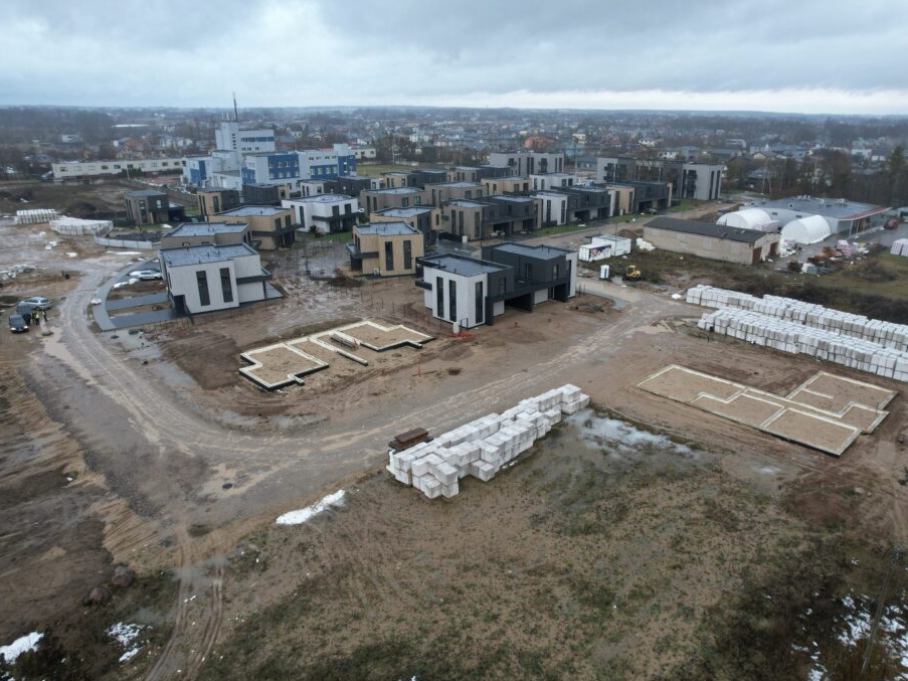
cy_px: 342
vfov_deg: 56.8
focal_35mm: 24
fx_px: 629
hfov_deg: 71.4
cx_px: 505
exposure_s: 1/80
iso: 100
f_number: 2.8
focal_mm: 8.38
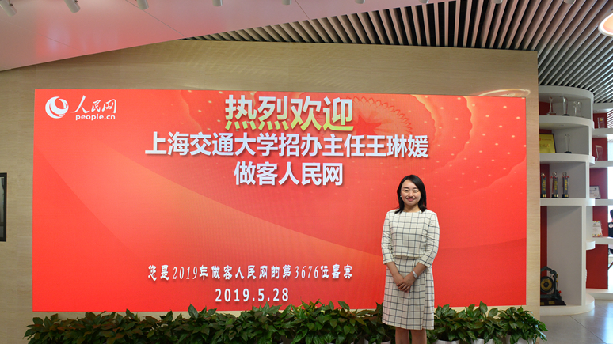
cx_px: 301
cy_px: 199
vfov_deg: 44.2
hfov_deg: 71.9
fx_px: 423
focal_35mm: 26
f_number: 5.6
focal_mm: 24
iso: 1250
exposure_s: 1/125
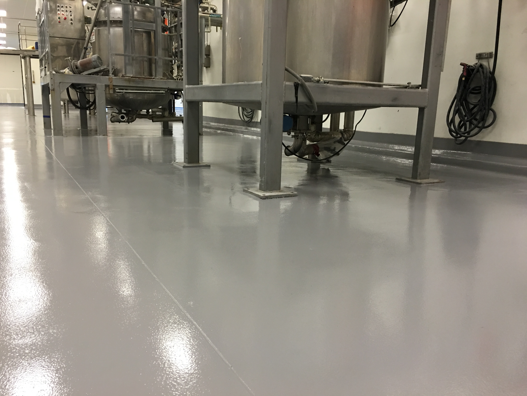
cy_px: 198
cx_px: 264
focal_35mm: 29
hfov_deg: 61.7
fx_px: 442
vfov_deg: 48.2
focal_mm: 4.15
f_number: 2.2
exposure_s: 1/15
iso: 64
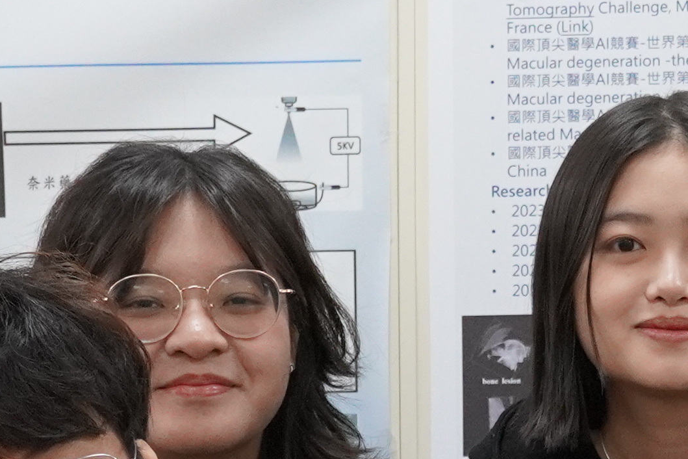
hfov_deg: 13.1
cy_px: 496
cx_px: 792
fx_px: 2924
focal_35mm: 153
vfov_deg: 8.9
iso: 1250
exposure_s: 1/160
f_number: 4
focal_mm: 18
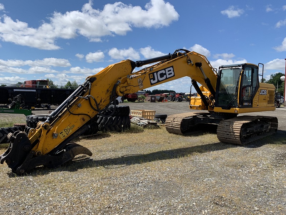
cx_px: 143
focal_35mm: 26
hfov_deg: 67.3
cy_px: 108
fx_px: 215
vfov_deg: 53.1
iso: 25
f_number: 1.8
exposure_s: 1/2545
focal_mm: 4.25
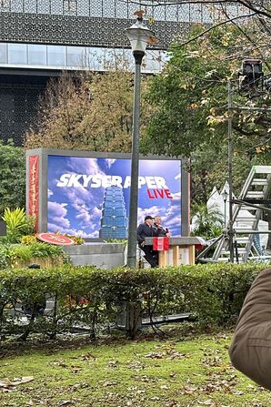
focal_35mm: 67
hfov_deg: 20.0
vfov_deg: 30.1
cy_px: 204
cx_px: 235
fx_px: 756
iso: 80
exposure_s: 1/121
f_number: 1.78
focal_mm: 6.86
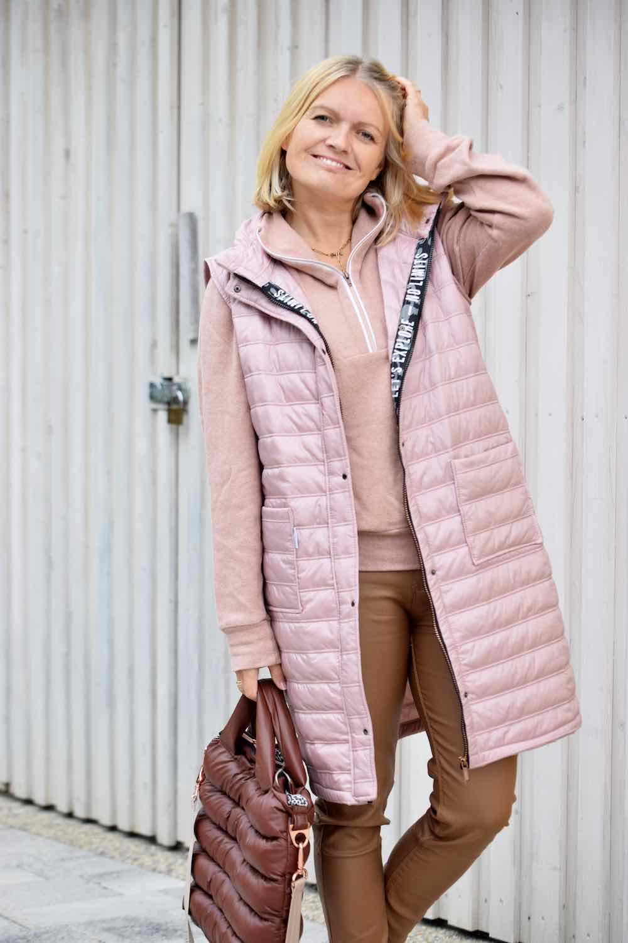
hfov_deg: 15.2
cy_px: 472
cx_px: 314
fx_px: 2355
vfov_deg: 22.6
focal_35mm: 90
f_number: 3.2
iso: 400
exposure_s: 1/1250
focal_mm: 60
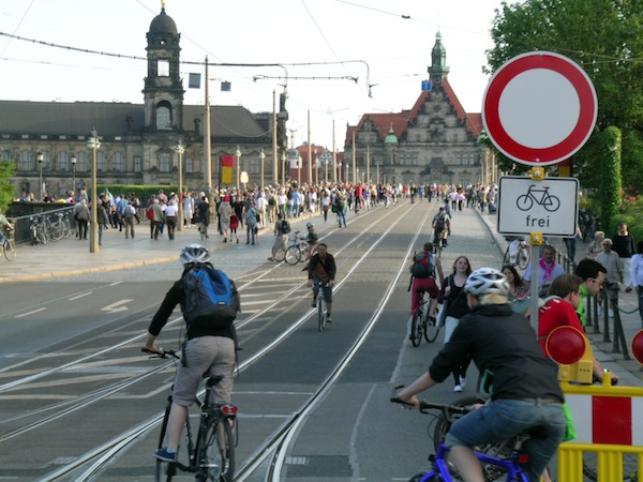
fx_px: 2155
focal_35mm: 116
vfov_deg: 12.8
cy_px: 241
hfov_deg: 17.0
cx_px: 322
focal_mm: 24
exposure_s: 1/125
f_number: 5.2
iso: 50
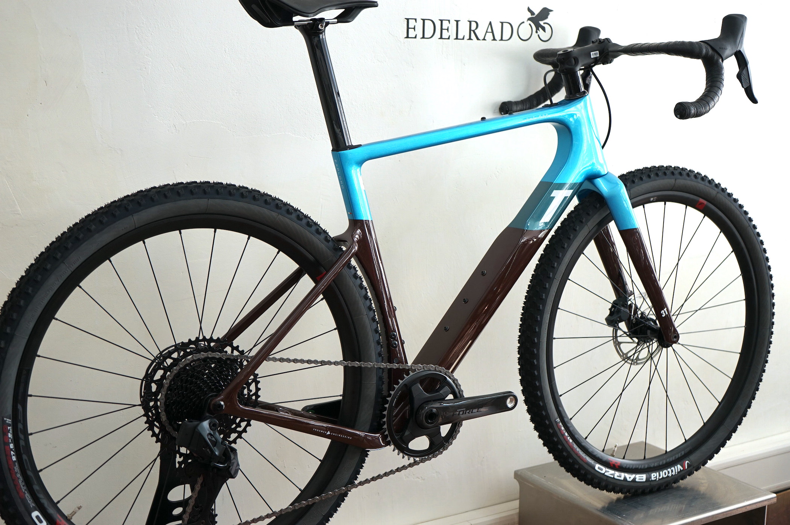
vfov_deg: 27.5
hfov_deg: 40.4
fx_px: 1074
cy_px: 262
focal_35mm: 49
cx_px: 395
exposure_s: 1/160
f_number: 4.5
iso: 400
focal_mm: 49
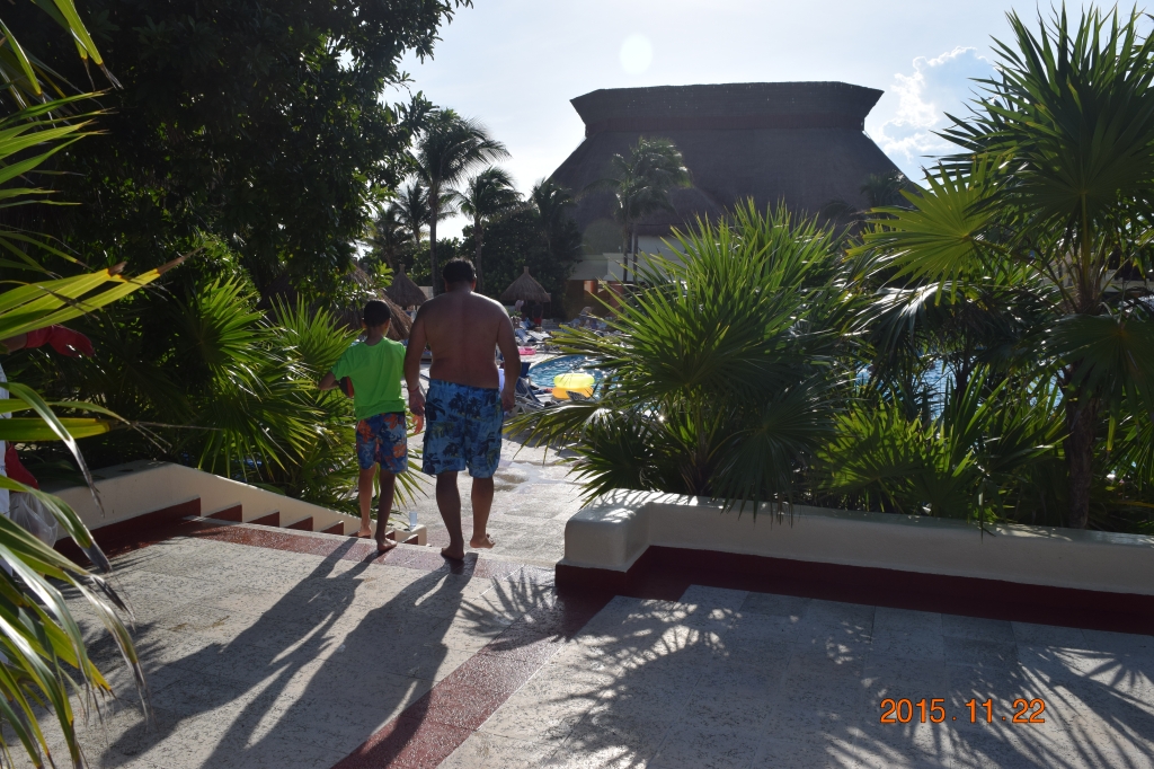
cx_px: 577
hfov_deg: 67.4
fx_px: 865
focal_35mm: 27
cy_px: 384
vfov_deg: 47.9
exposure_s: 1/1000
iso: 200
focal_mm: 18
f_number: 8
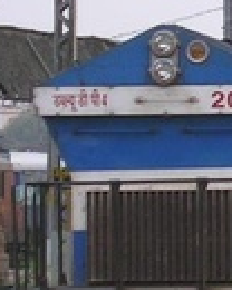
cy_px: 178
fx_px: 3879
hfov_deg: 3.4
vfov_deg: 4.3
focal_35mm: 452
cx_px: 471
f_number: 4.5
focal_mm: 14.2
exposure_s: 1/130
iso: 50
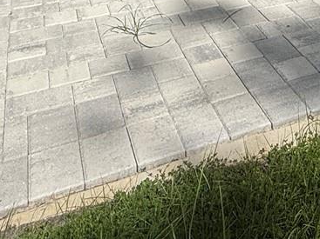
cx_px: 320
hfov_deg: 29.6
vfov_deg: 17.7
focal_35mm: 61
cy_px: -225
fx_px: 564
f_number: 2.2
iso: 50
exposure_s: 1/2320
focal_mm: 2.22
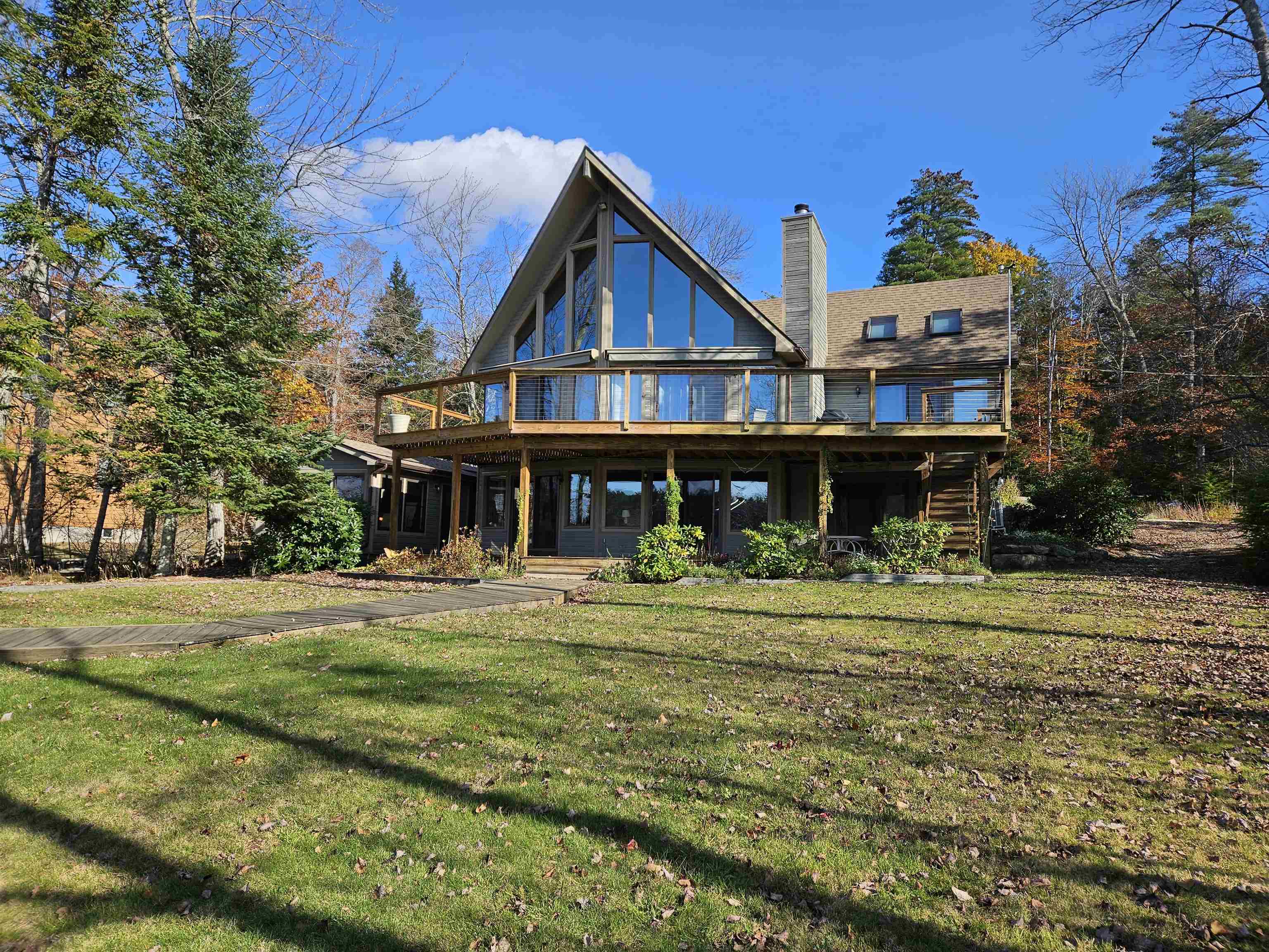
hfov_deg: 73.9
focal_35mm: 23
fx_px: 843
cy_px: 476
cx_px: 634
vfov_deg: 58.9
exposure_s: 1/1480
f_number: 1.8
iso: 25
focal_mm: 5.4
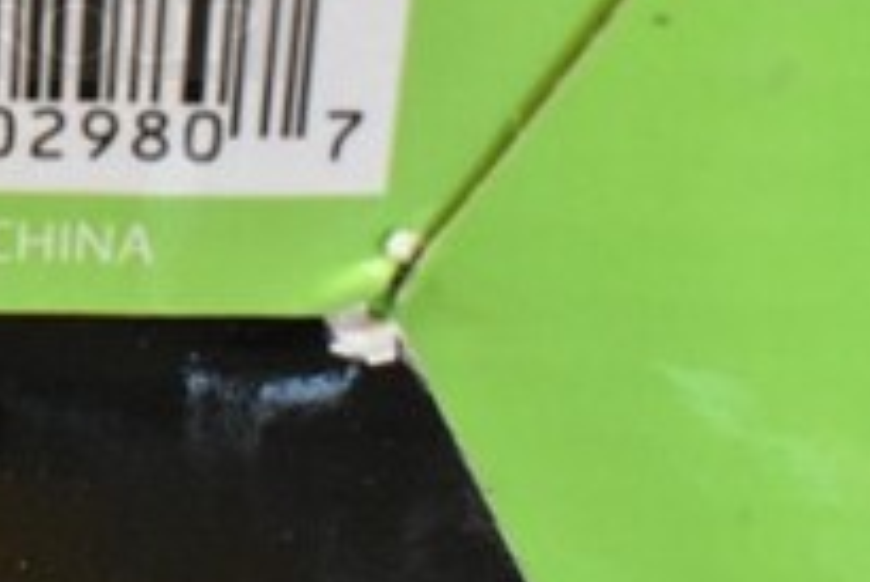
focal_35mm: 102
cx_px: -178
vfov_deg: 13.0
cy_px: -144
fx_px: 2478
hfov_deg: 18.8
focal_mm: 23
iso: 5000
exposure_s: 1/125
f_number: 5.6
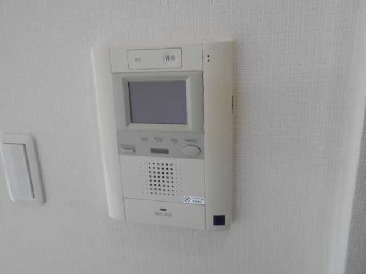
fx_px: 275
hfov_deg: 67.3
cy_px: 137
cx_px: 183
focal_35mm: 26
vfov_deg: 53.1
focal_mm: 4.6
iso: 80
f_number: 3.2
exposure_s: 1/30
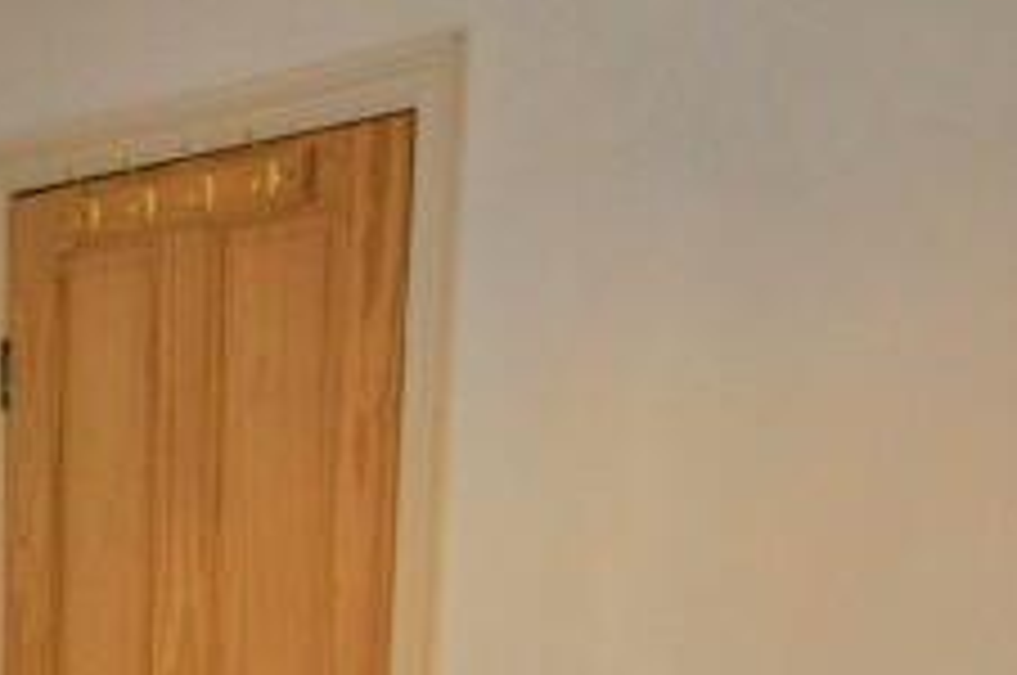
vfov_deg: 18.2
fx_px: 1918
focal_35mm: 68
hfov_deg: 27.7
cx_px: -36
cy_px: 950
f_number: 4
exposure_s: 1/50
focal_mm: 10
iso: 800
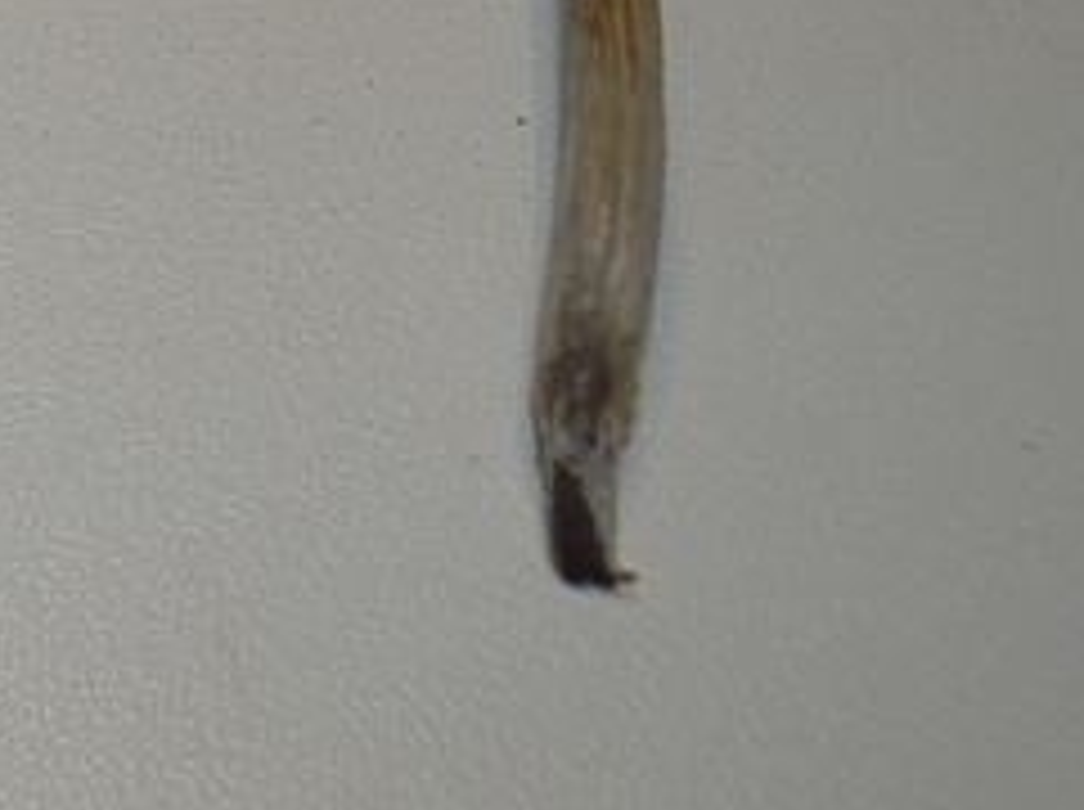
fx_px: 3846
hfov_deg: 14.9
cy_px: -212
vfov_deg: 11.7
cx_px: -526
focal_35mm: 123
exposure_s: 1/50
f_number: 9.9
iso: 80
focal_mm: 6.7
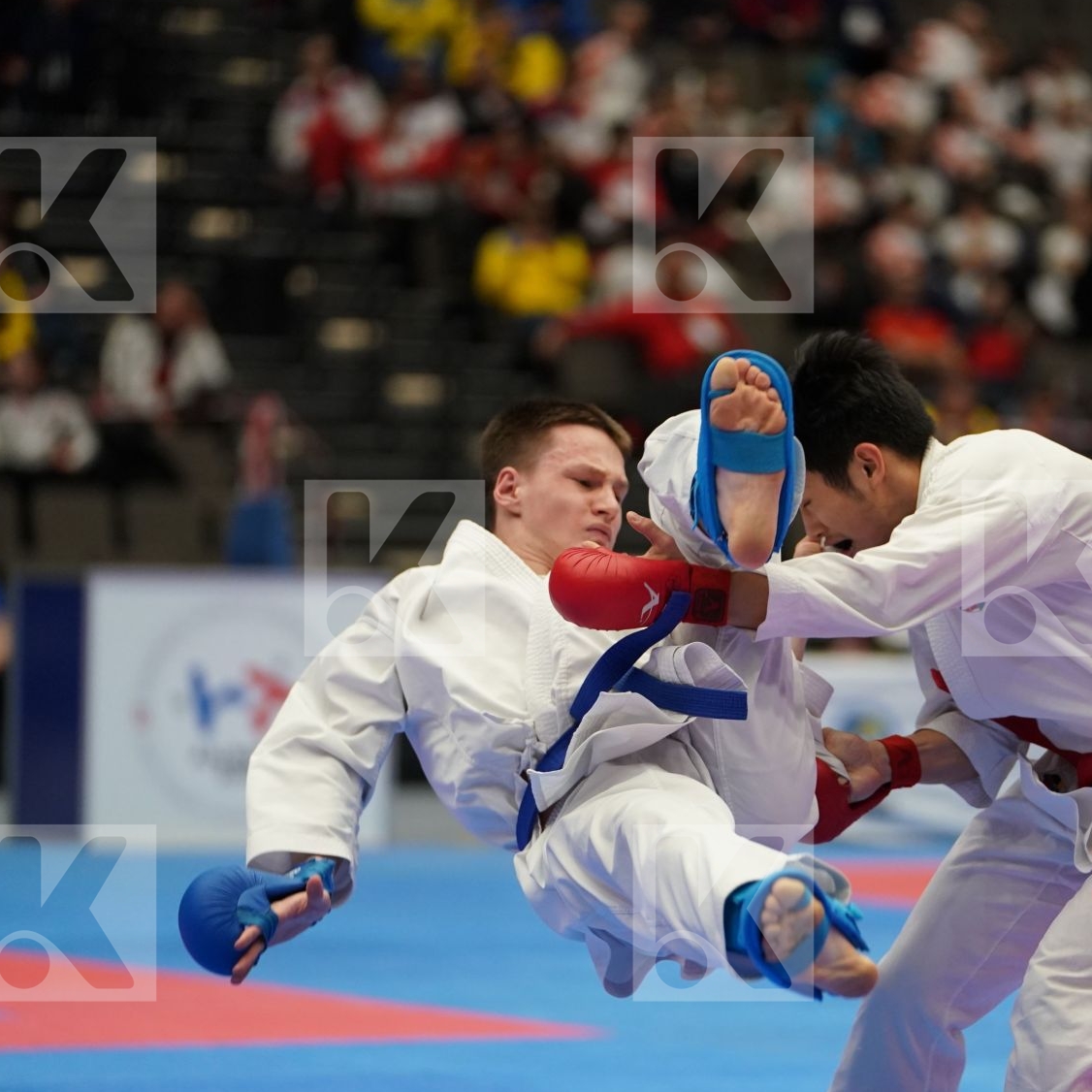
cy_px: 568
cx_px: 723
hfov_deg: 8.7
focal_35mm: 201
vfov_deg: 8.7
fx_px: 7174
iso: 2500
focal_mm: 148
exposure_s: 1/1000
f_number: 2.8
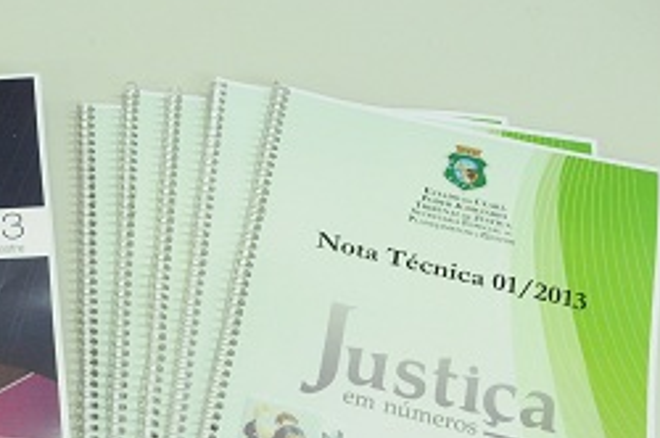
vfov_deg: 16.7
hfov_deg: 24.3
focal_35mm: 81
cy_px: 364
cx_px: 50
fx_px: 1483
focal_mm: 27
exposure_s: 1/60
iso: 2500
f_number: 5.6
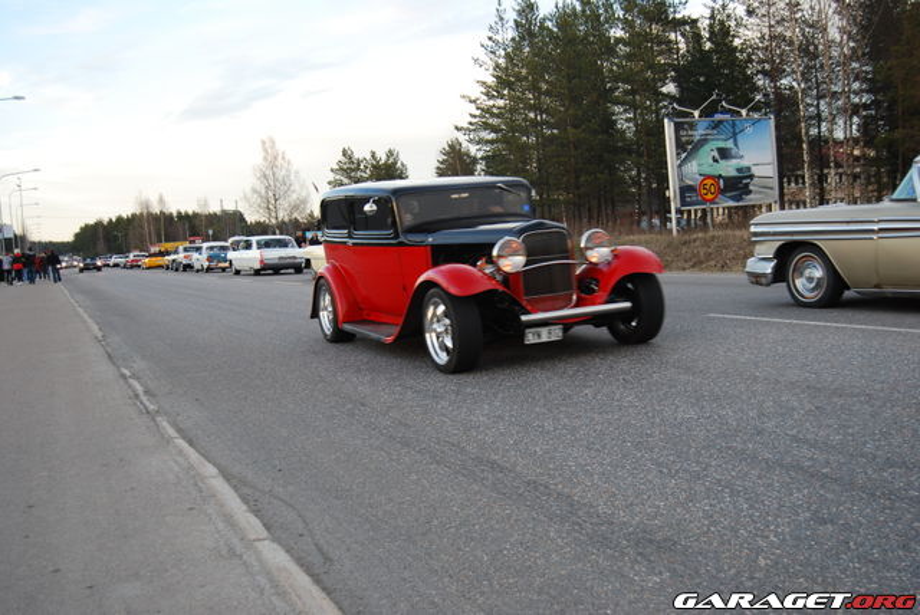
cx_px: 460
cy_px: 308
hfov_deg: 53.1
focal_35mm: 36
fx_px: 921
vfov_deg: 36.9
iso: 200
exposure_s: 1/80
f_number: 4.5
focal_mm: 24
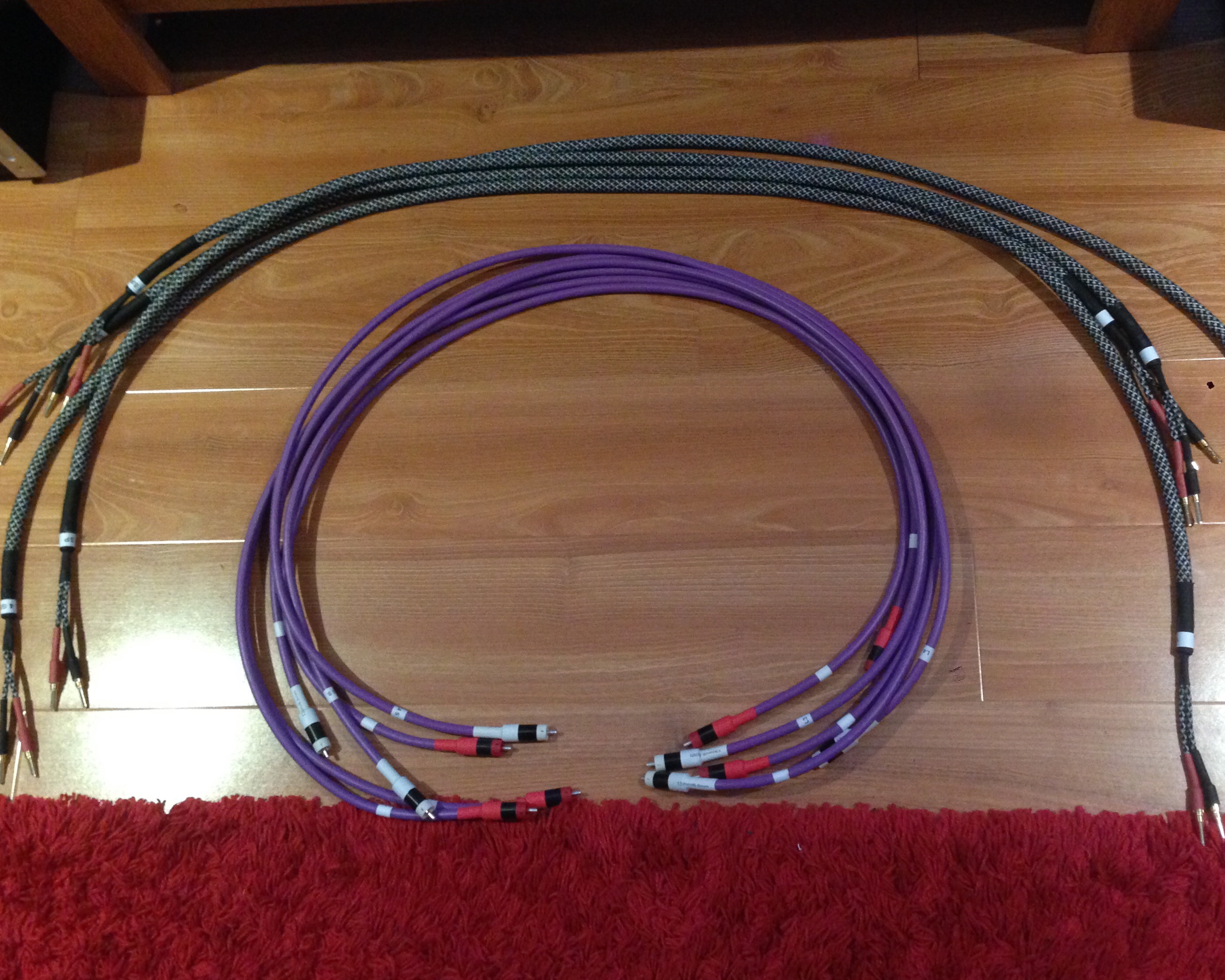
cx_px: 654
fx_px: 1378
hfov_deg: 47.9
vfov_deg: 39.2
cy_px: 483
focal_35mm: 38
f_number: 2.4
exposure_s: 1/15
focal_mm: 4.12
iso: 400
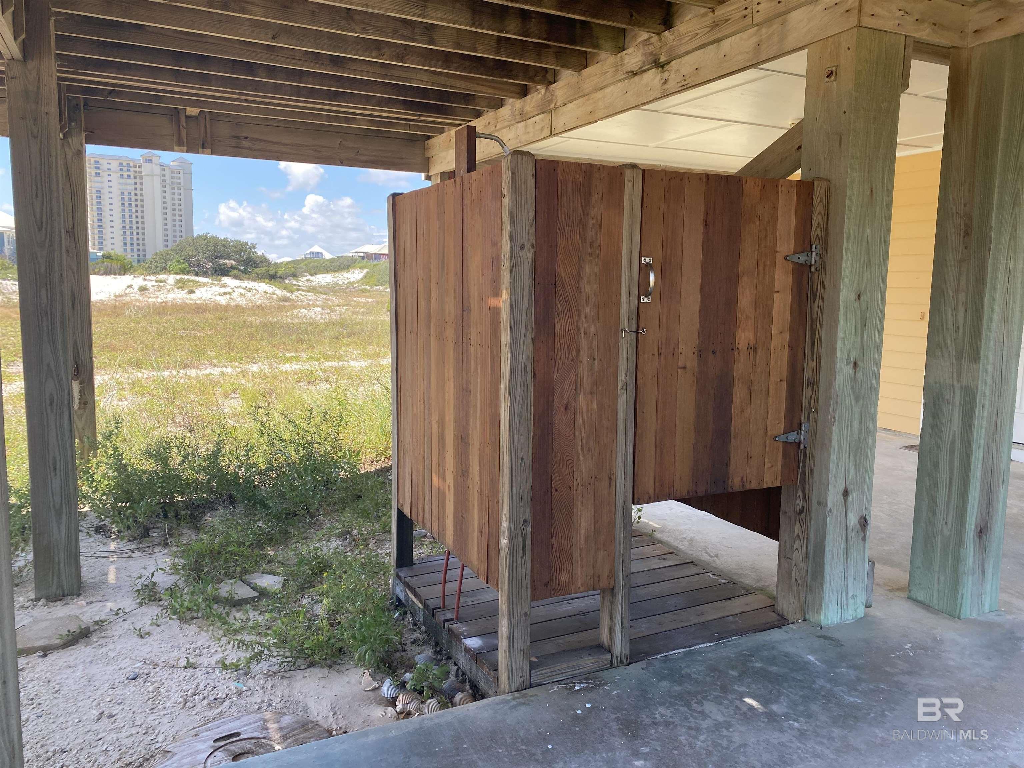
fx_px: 769
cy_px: 384
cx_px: 512
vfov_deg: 53.1
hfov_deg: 67.3
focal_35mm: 26
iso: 32
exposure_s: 1/449
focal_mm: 4.25
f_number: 1.8
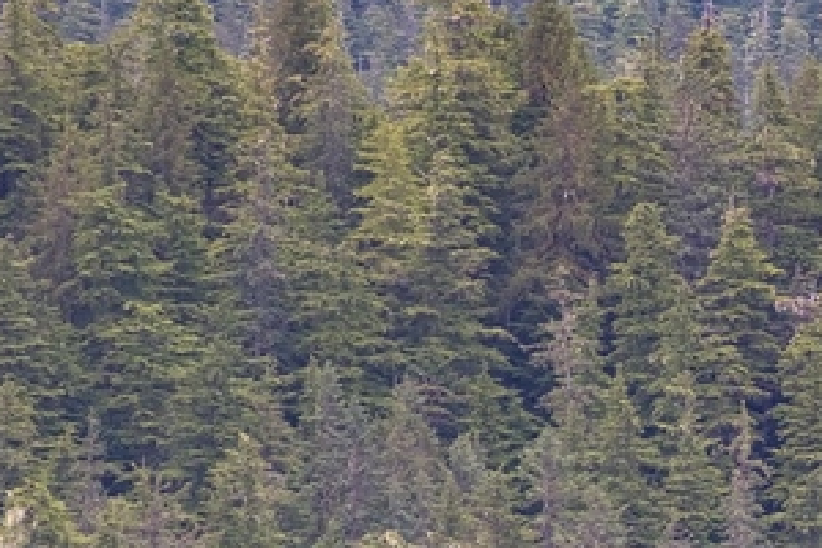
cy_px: 315
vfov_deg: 1.7
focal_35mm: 789
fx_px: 18014
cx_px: 1017
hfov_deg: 2.6
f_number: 5
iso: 360
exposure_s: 1/400
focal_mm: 185
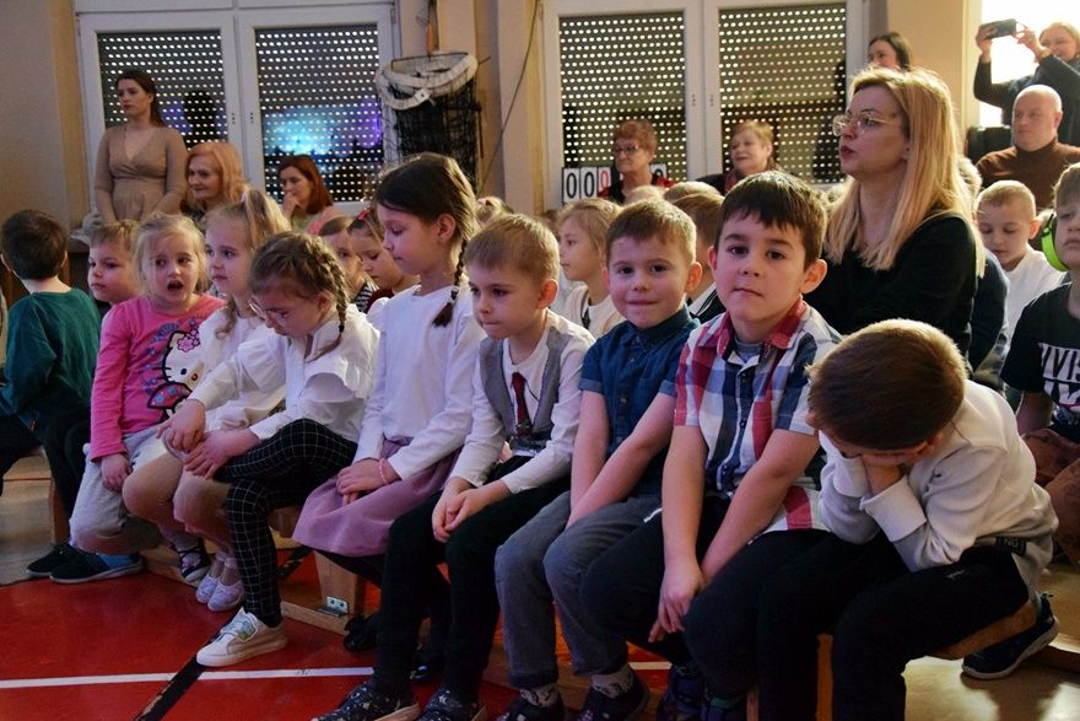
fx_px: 1380
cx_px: 533
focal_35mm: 46
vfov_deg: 29.3
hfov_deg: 42.7
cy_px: 364
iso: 5600
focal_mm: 30
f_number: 4.2
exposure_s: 1/100
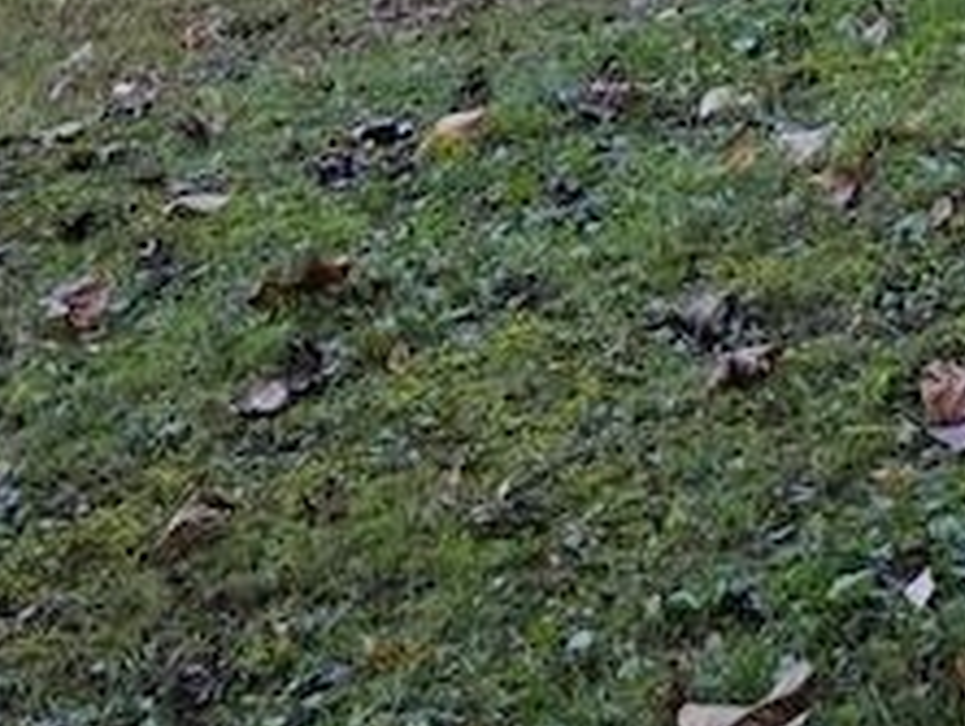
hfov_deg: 16.2
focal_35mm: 106
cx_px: 1621
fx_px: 2958
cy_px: -922
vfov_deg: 11.8
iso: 40
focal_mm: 6.3
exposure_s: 1/180
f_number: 1.7
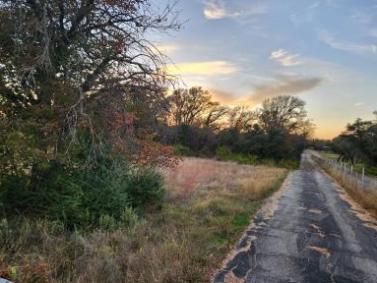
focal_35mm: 24
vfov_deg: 56.9
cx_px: 191
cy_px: 140
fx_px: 262
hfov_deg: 71.5
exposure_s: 1/180
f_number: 1.8
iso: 40
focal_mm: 5.4
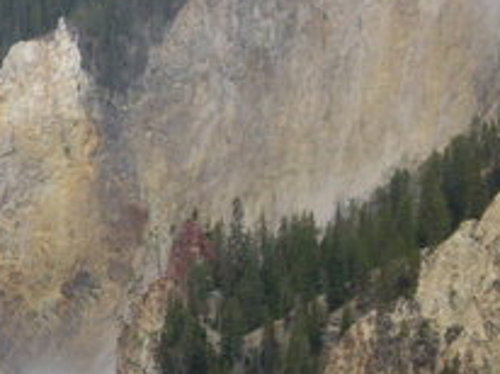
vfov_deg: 4.2
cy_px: 279
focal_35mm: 355
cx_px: -182
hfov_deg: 5.5
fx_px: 5122
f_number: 5.2
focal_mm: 18.6
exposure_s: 1/125
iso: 100
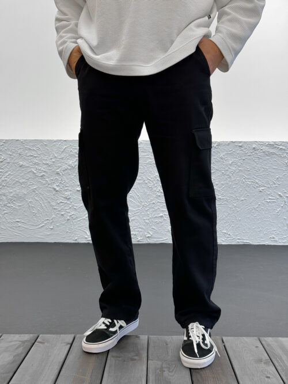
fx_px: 533
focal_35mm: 48
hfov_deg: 30.3
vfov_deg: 39.7
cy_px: 192
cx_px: 144
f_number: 1.8
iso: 80
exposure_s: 1/100
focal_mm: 6.86
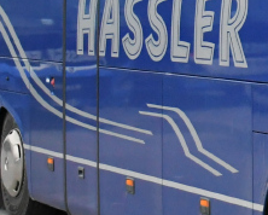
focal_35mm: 214
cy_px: -43
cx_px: 483
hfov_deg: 8.7
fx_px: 1699
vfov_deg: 7.2
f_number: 3.8
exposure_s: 1/500
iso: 2800
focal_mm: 26
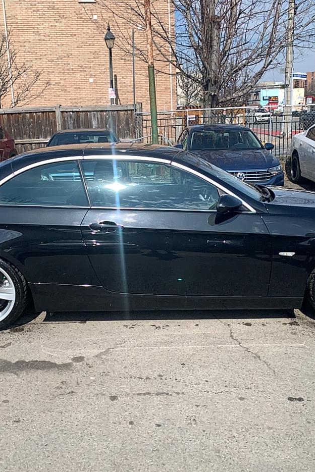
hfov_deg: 36.0
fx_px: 485
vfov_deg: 51.9
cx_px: 153
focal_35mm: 37
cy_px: 241
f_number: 1.8
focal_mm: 4.25
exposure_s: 1/2890
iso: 25
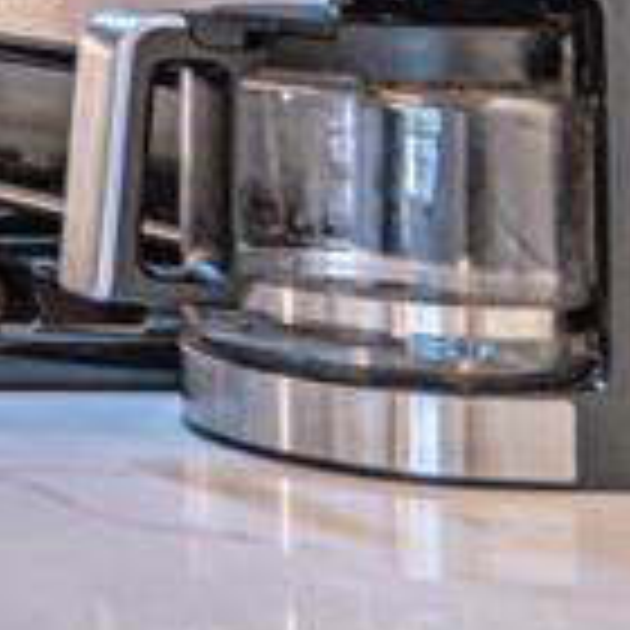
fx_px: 2450
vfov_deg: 14.2
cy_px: -128
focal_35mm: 119
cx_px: -1593
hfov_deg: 9.2
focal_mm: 18
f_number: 4
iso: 1250
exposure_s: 1/400
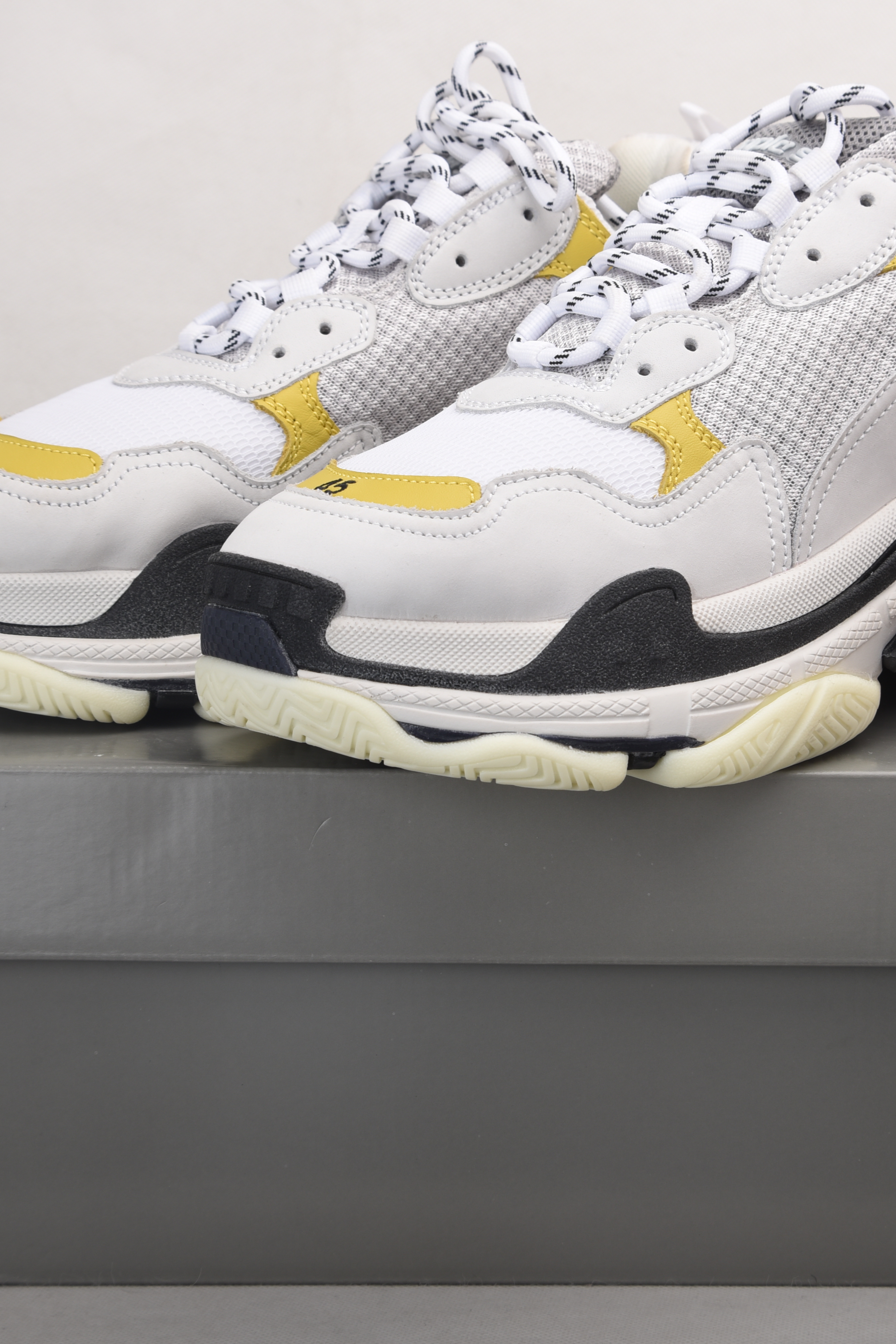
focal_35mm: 117
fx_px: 4367
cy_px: 672
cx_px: 512
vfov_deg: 17.5
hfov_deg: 11.7
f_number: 9
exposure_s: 1/200
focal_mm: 78
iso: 100
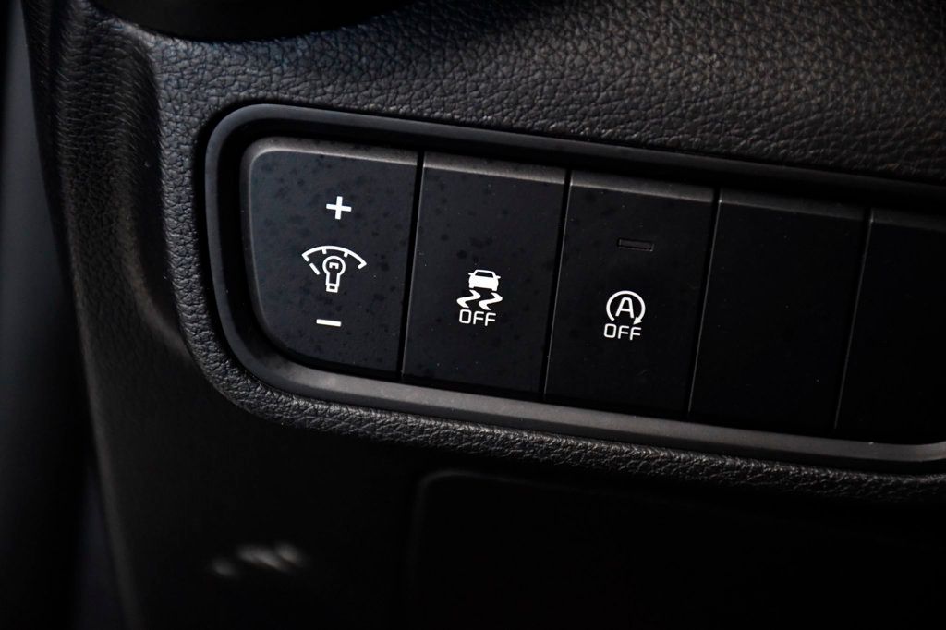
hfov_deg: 15.2
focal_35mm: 135
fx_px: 3546
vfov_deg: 10.2
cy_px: 315
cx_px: 473
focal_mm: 90
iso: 2500
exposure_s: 1/125
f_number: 5.3
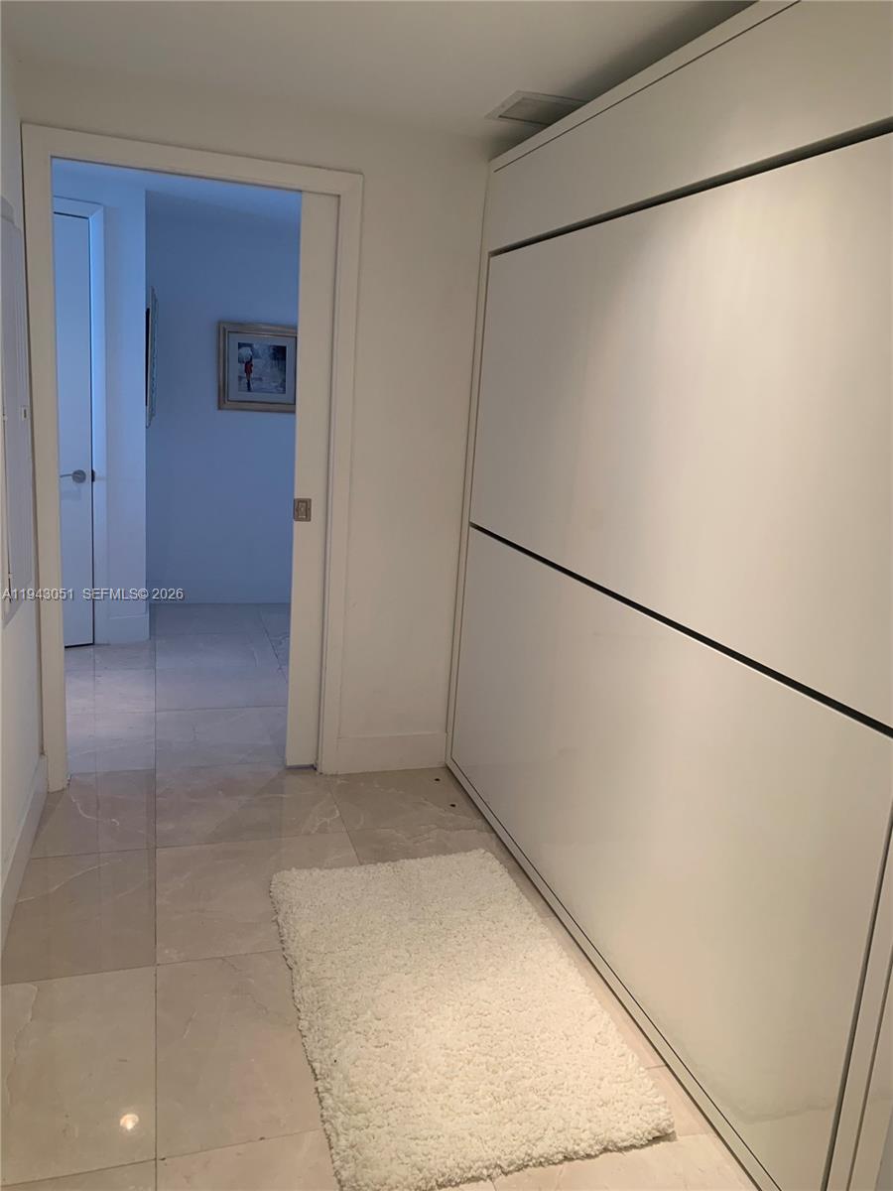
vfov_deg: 67.3
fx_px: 894
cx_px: 446
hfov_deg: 53.1
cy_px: 596
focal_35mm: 26
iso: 100
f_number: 1.8
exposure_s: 1/60
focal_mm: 4.25
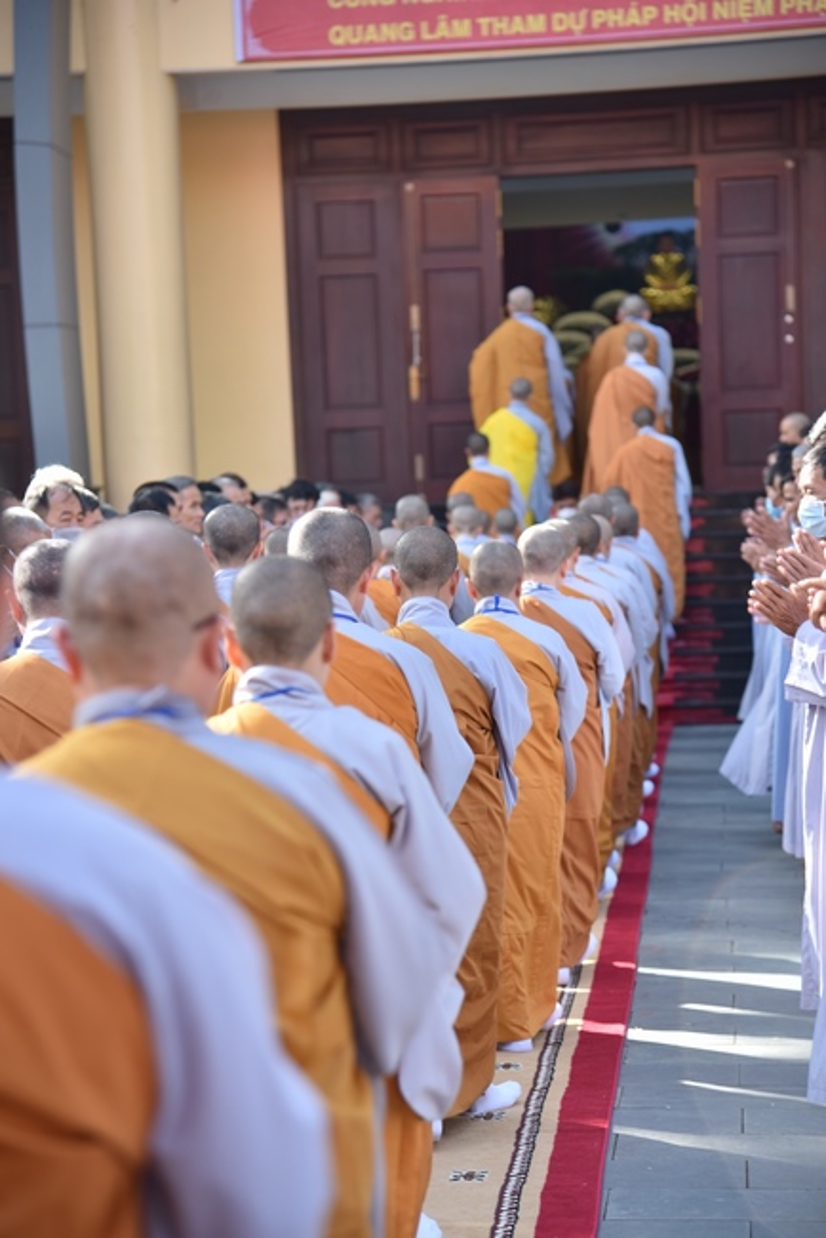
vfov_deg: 20.8
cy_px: 619
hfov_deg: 14.0
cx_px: 413
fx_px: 3369
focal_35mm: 98
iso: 125
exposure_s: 1/160
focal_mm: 98
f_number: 4
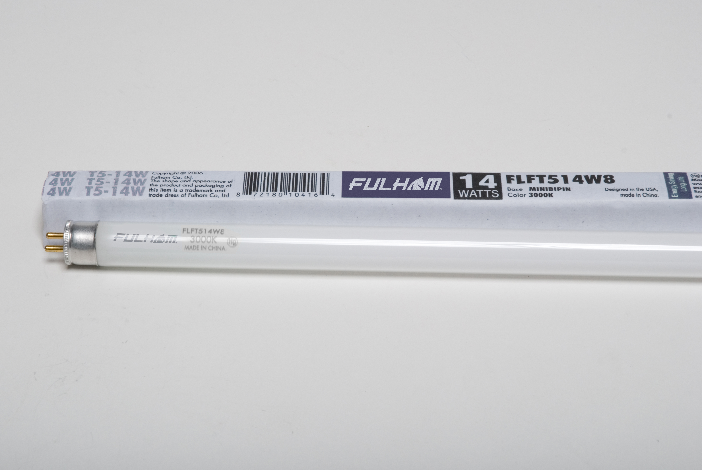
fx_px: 2050
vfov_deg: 13.1
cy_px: 235
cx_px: 351
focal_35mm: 105
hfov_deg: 19.4
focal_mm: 70
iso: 160
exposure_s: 1/250
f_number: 18
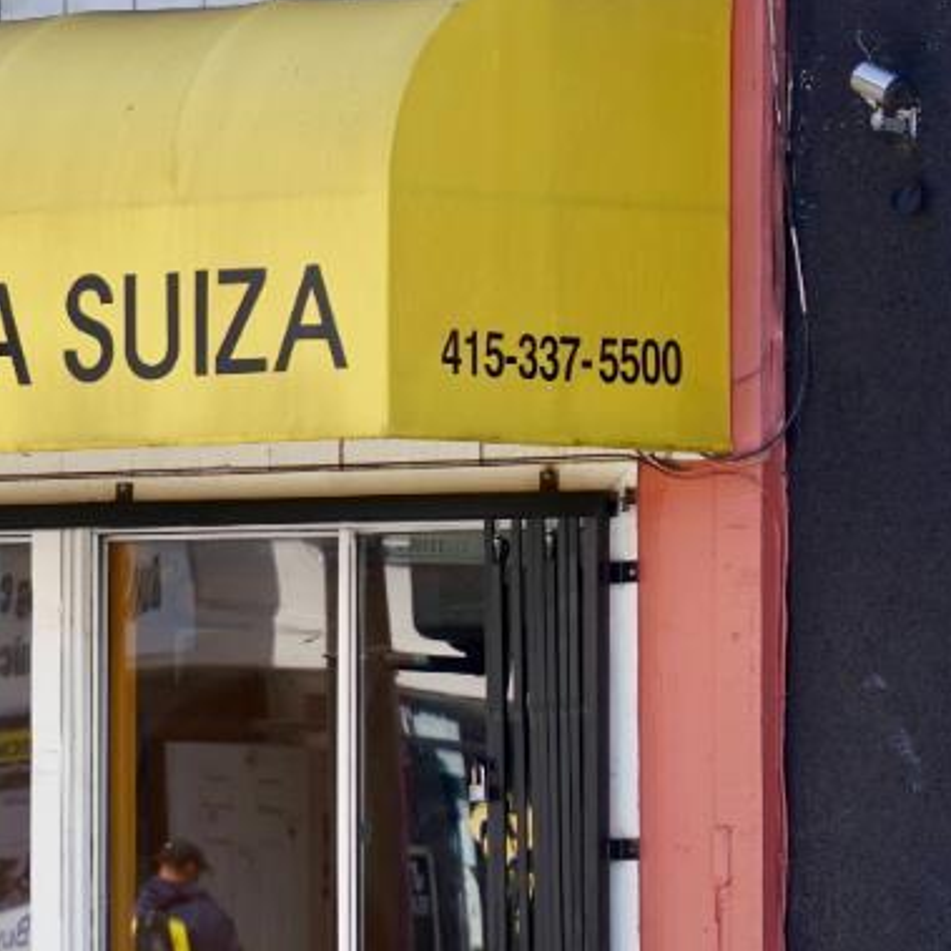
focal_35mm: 377
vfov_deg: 4.6
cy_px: 442
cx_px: -610
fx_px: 11718
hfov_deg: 4.6
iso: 250
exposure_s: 1/250
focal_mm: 112
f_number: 5
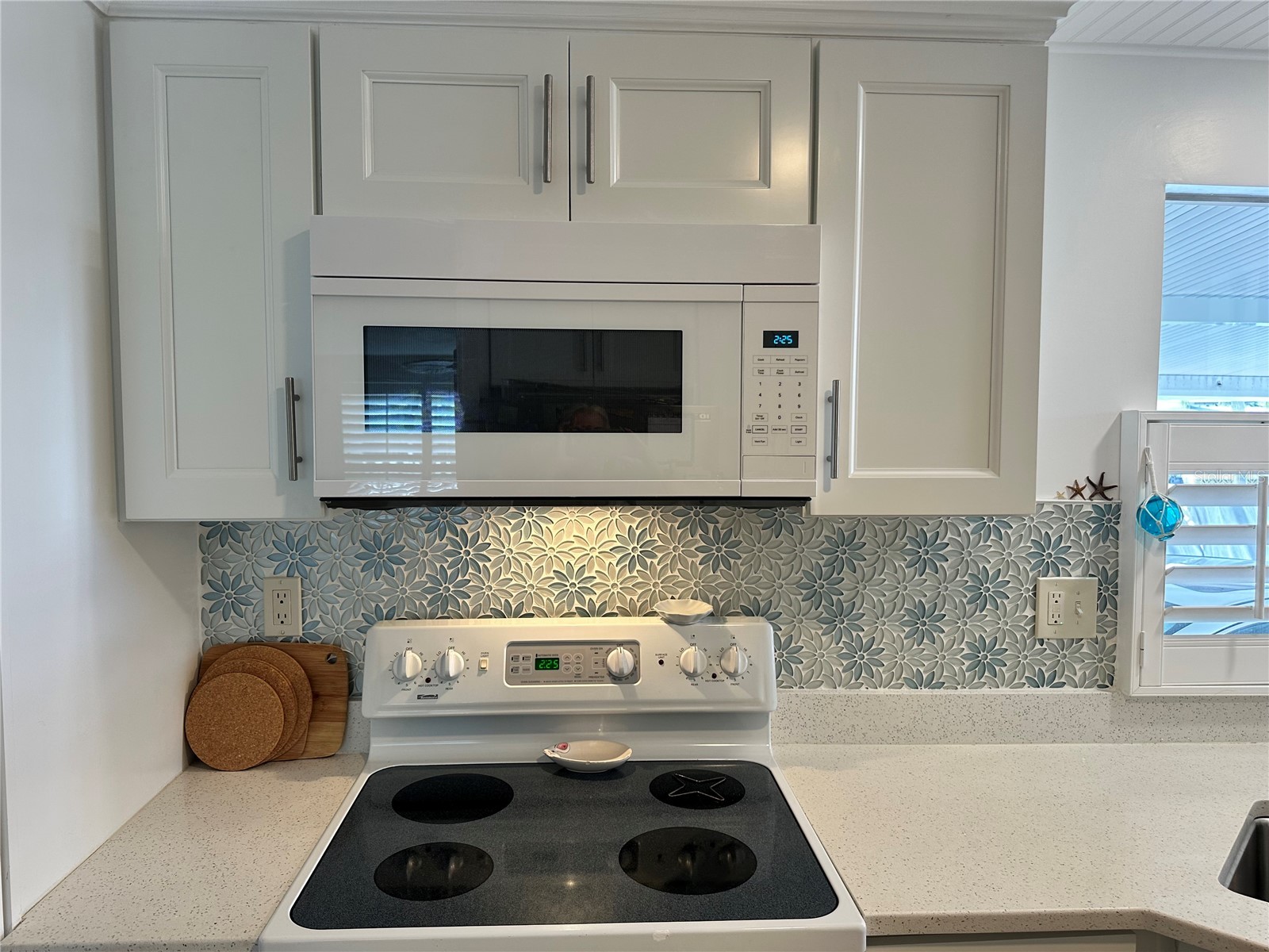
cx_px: 634
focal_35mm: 24
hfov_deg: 71.6
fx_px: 880
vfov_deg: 56.8
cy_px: 476
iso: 125
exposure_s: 1/120
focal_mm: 6.86
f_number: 1.78
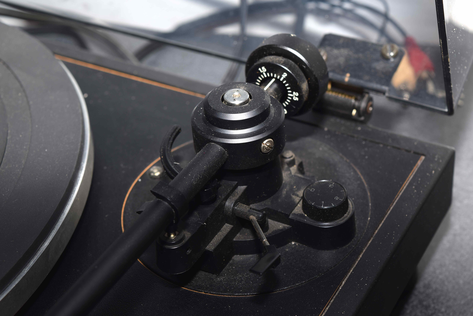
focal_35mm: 72
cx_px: 236
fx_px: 946
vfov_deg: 18.9
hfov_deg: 28.1
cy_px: 158
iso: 100
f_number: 8
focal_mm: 48
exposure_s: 1/60
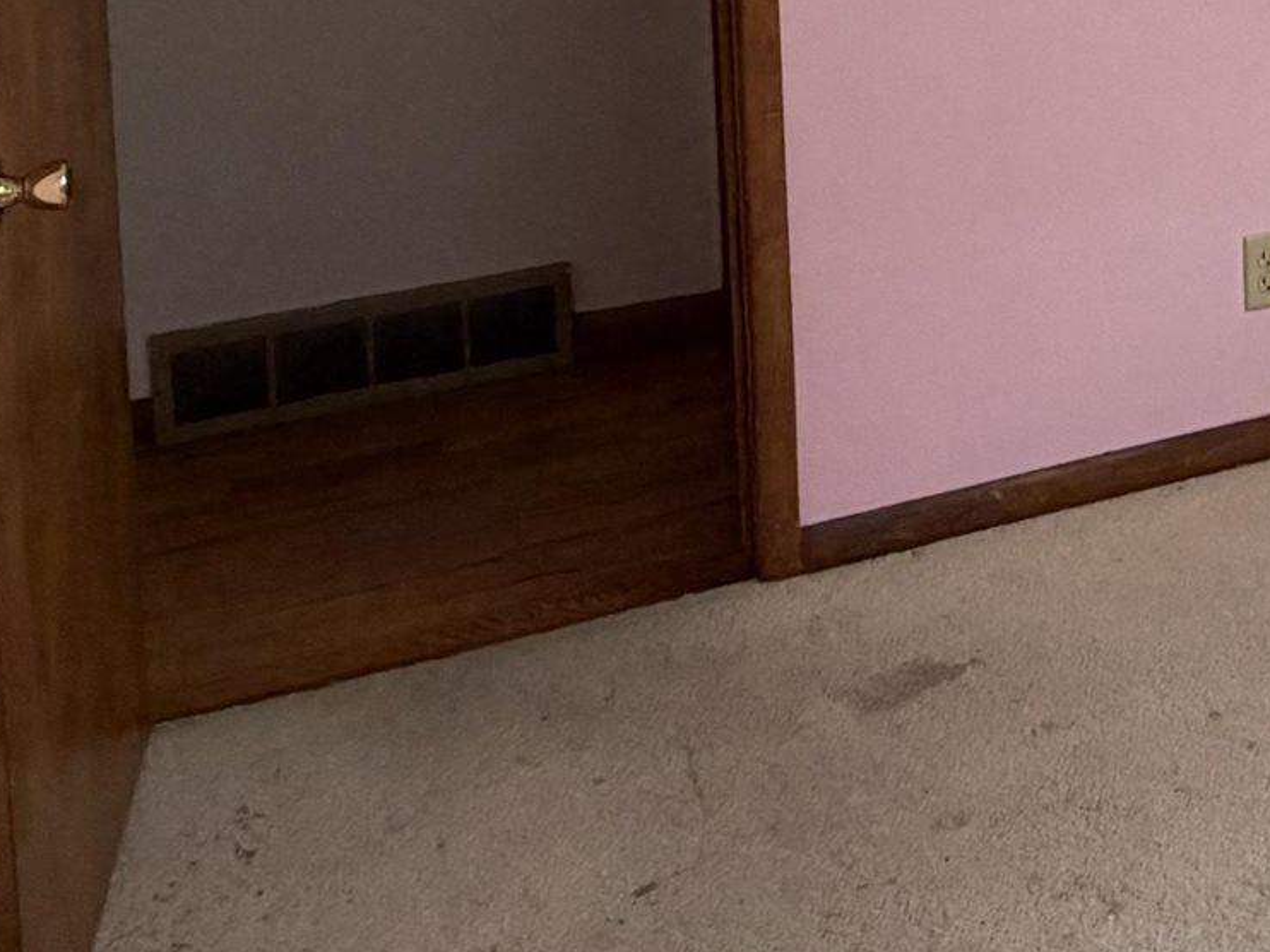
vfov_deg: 21.8
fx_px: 2127
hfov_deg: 28.9
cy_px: -401
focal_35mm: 58
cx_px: 1508
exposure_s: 1/121
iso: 200
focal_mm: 2.22
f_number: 2.2
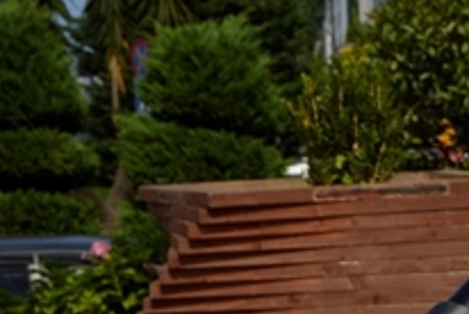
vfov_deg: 6.4
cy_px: 338
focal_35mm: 214
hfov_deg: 9.4
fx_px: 2792
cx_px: 635
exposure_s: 1/200
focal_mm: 46
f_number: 10
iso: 100
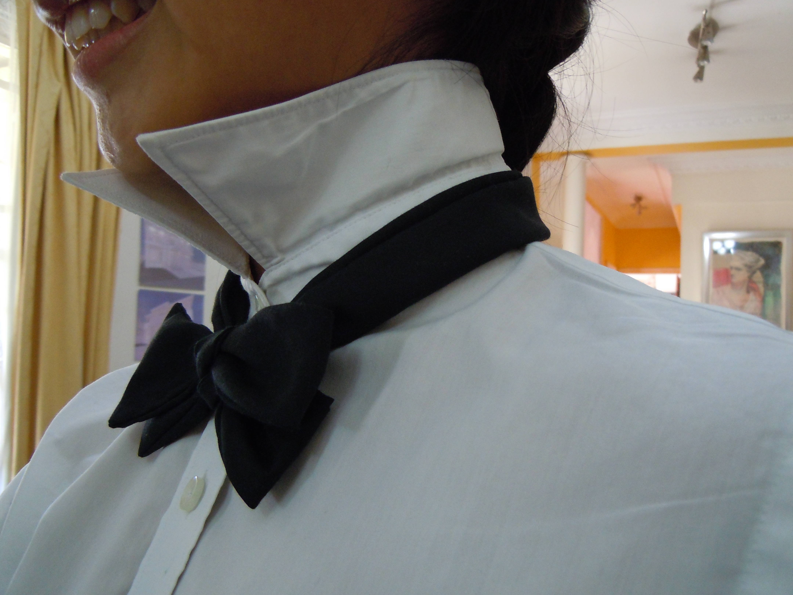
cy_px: 298
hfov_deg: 60.0
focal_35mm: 30
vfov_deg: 46.8
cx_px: 396
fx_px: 687
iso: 400
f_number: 3.5
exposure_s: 1/30
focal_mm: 5.4
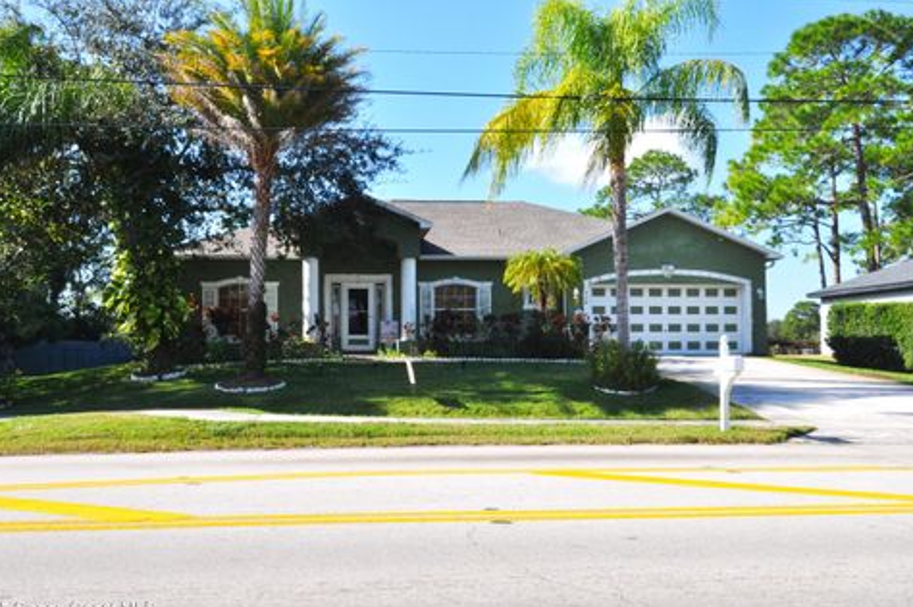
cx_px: 437
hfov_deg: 50.7
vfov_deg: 35.0
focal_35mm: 38
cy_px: 318
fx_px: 963
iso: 500
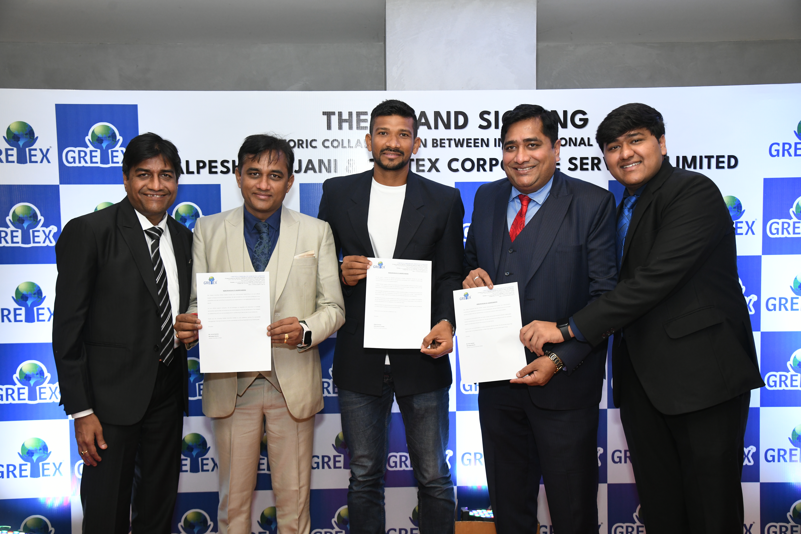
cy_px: 267
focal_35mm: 35
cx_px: 400
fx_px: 779
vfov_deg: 37.9
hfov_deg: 54.4
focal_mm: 35
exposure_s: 1/160
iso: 2000
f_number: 5
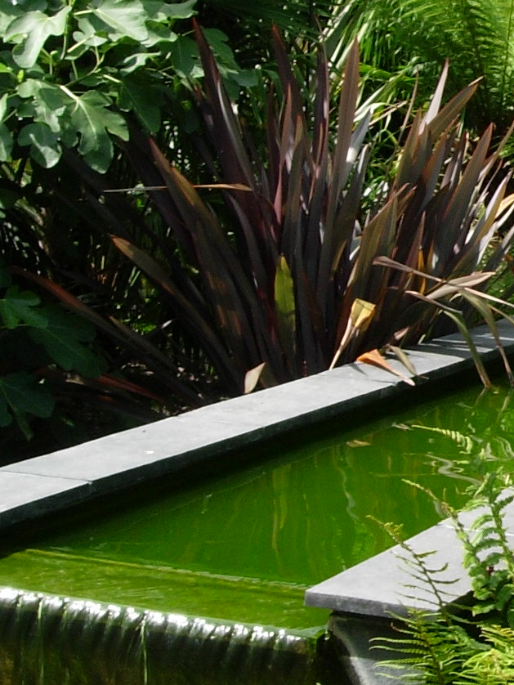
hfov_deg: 13.7
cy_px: 302
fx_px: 2038
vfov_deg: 19.1
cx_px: 718
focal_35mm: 103
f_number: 4.8
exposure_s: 1/322
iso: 79
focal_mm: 7.8
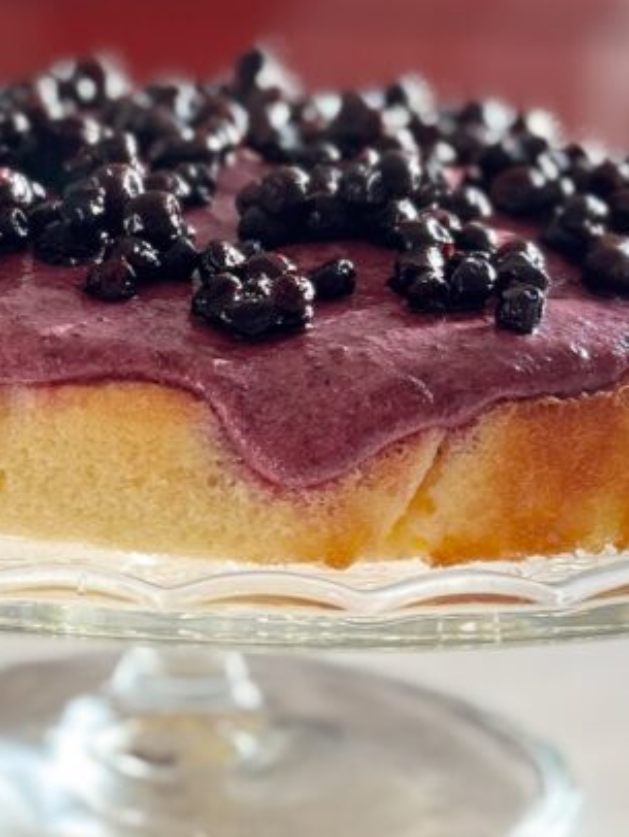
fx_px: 2928
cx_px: 87
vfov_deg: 16.3
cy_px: 458
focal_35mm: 121
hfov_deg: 12.2
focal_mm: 6.76
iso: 100
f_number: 1.78
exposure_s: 1/117
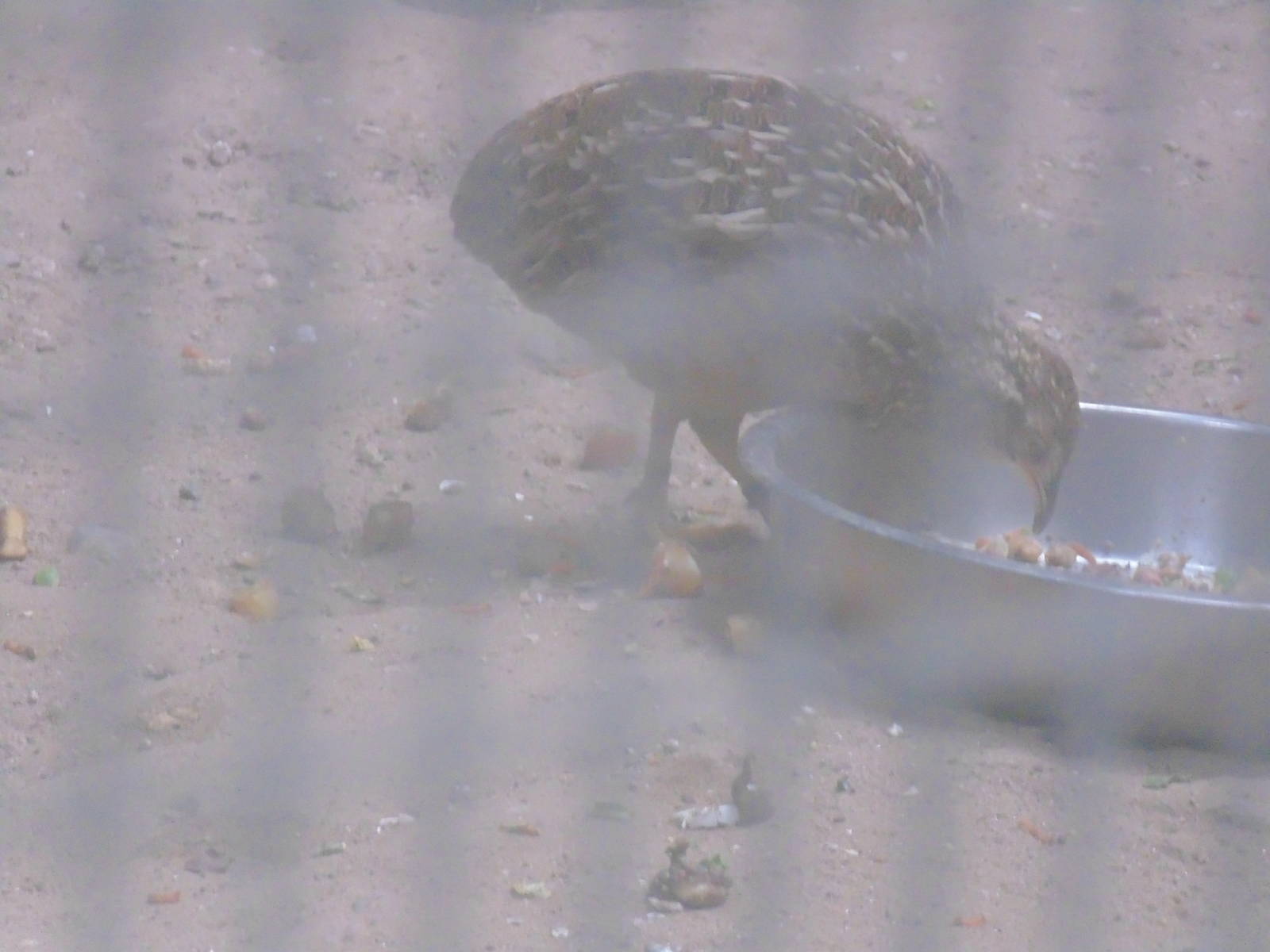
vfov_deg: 6.3
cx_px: 635
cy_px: 476
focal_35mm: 236
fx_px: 8658
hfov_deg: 8.4
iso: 800
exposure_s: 1/20
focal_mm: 42.3
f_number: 5.6
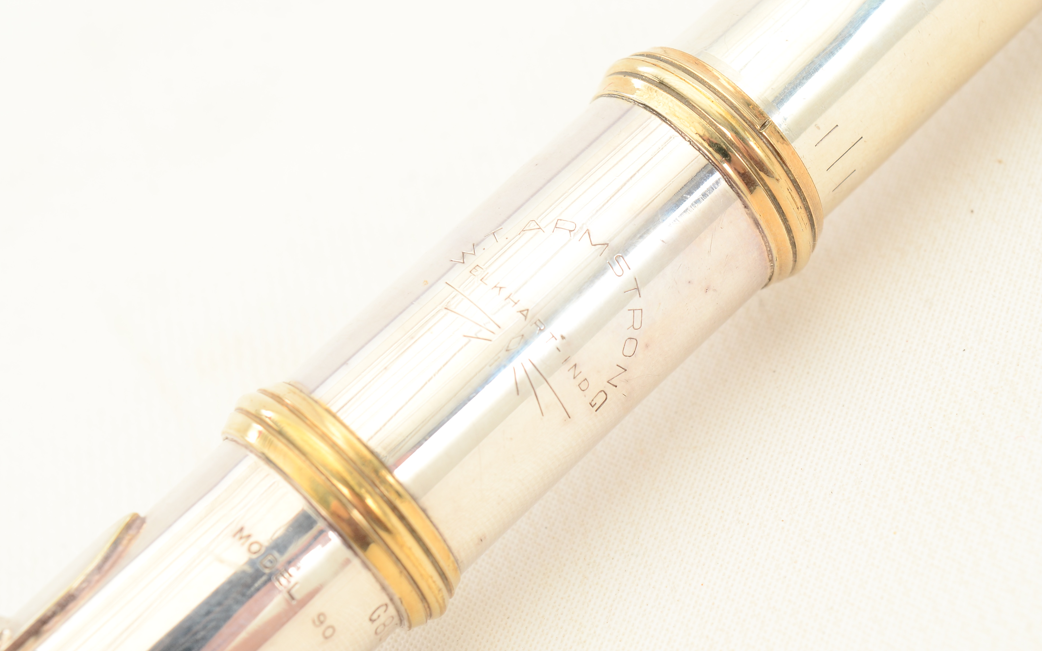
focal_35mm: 85
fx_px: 2400
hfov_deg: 24.5
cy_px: 347
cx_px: 519
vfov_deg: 15.5
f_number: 13
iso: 320
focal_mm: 55
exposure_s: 1/60
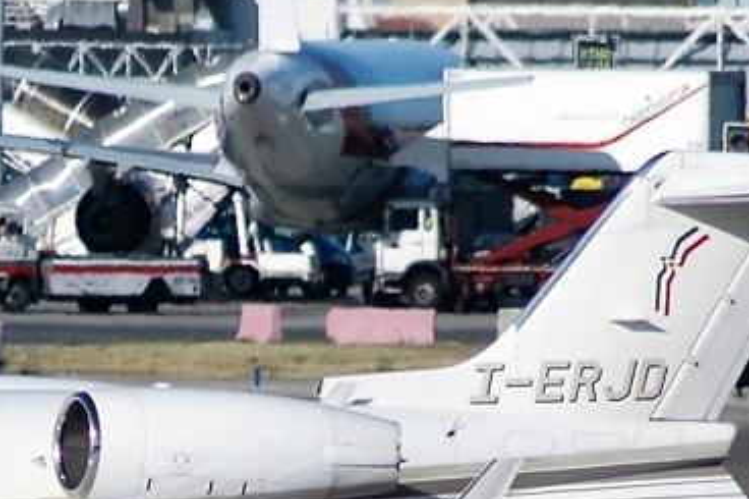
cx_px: -132
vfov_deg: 0.9
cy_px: 508
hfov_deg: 1.4
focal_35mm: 1466
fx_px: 30486
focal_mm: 300
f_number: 6
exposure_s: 1/1250
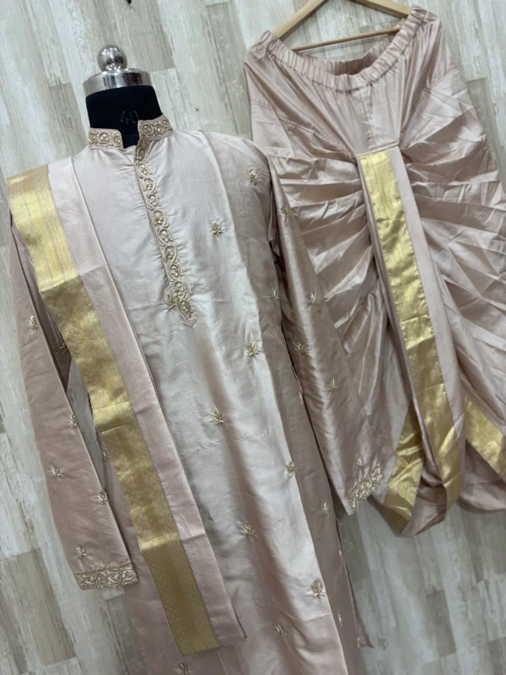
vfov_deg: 67.3
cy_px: 338
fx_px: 507
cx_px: 253
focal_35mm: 26
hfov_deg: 53.1
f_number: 1.6
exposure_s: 1/100
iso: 80
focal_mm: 6
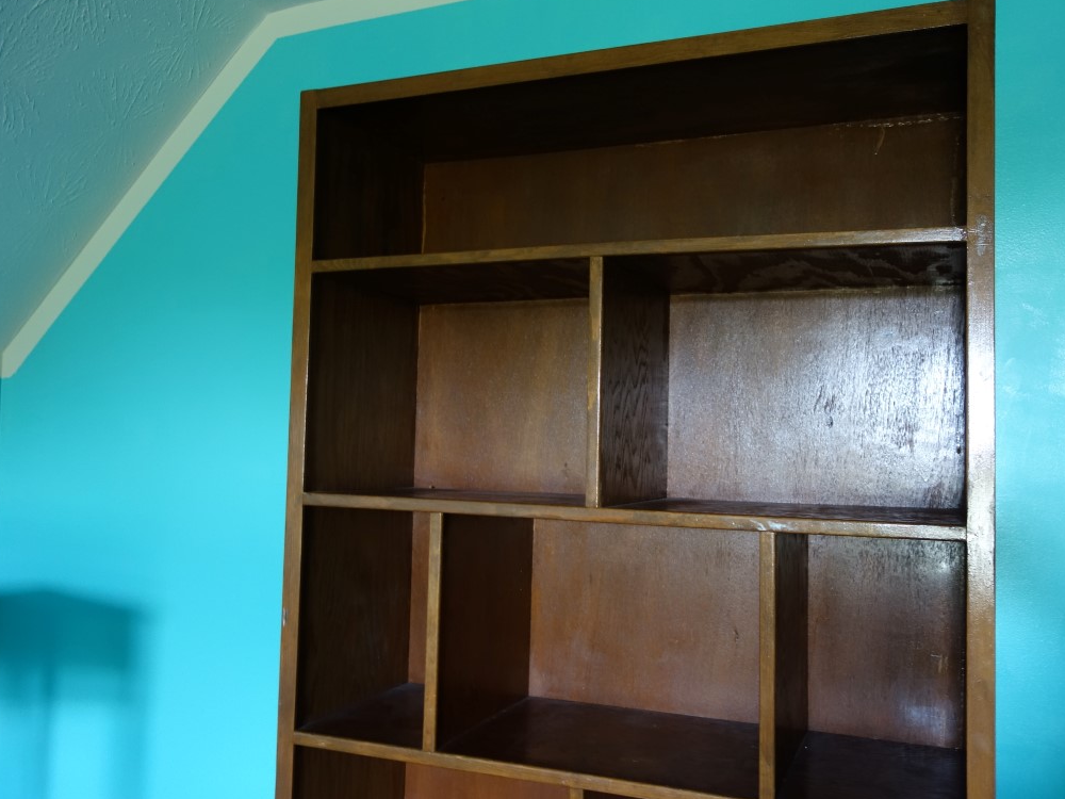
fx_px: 954
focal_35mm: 31
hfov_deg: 58.3
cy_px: 393
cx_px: 566
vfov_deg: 45.4
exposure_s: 1/30
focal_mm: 10.4
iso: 500
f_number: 1.8
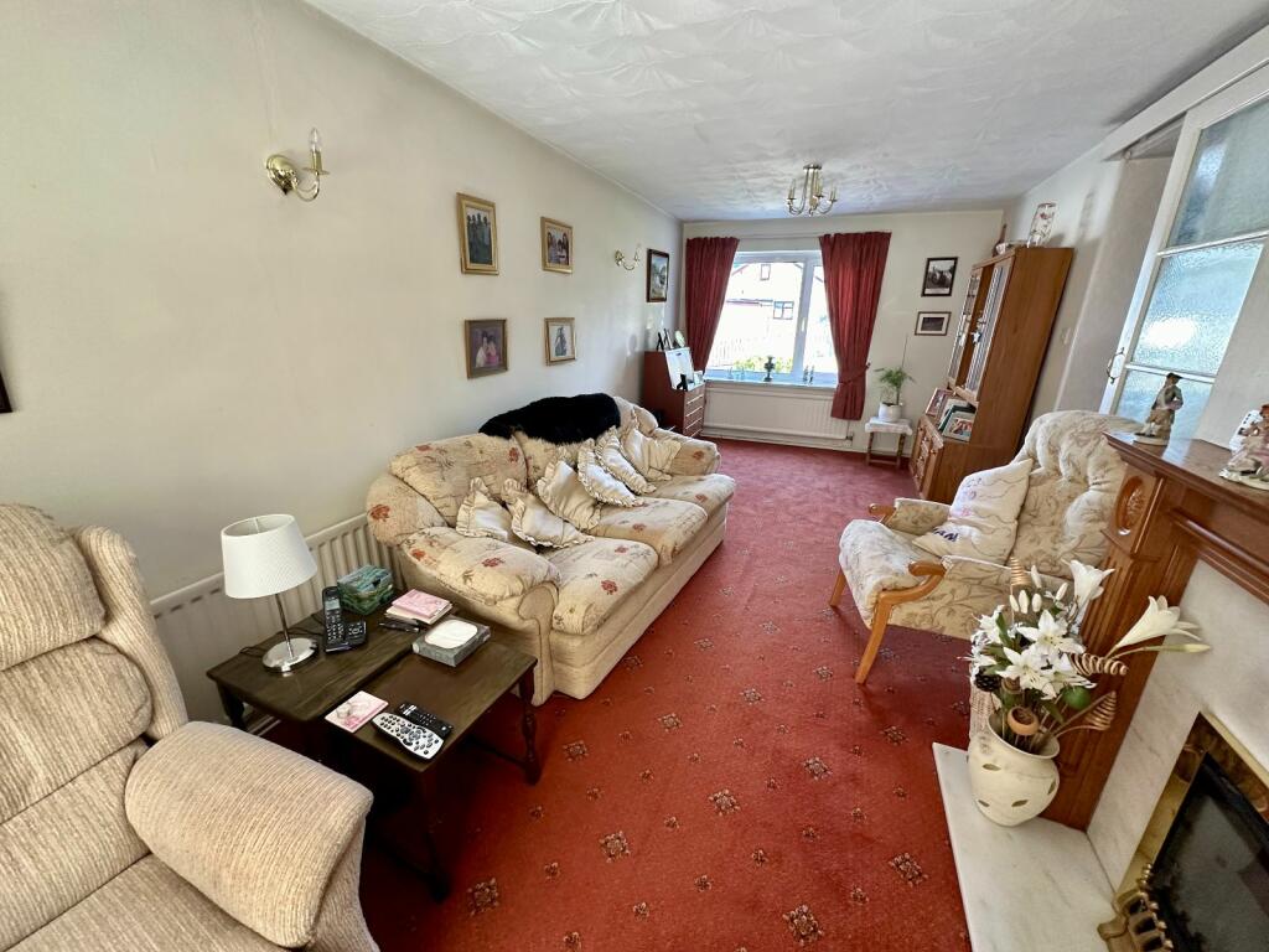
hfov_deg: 102.1
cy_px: 476
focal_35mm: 14
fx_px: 513
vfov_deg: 85.7
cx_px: 634
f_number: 2.2
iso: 250
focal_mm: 2.22
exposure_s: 1/99
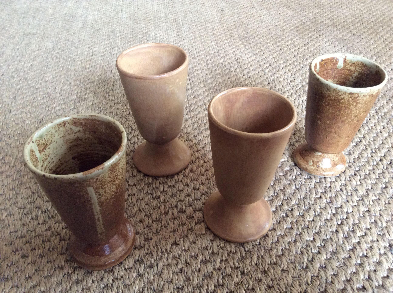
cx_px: 196
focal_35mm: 32
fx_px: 363
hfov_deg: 56.9
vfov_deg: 44.1
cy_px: 146
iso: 200
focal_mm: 3.3
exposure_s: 1/25
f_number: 2.4
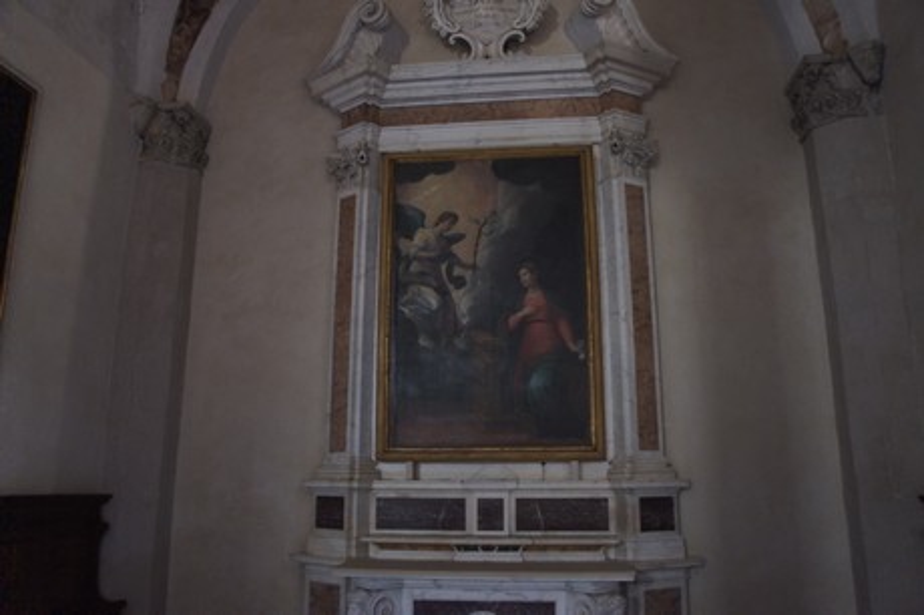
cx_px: 462
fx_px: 692
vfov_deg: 47.9
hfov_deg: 67.4
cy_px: 308
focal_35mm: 27
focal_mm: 18
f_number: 3.5
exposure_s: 1/30
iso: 4000
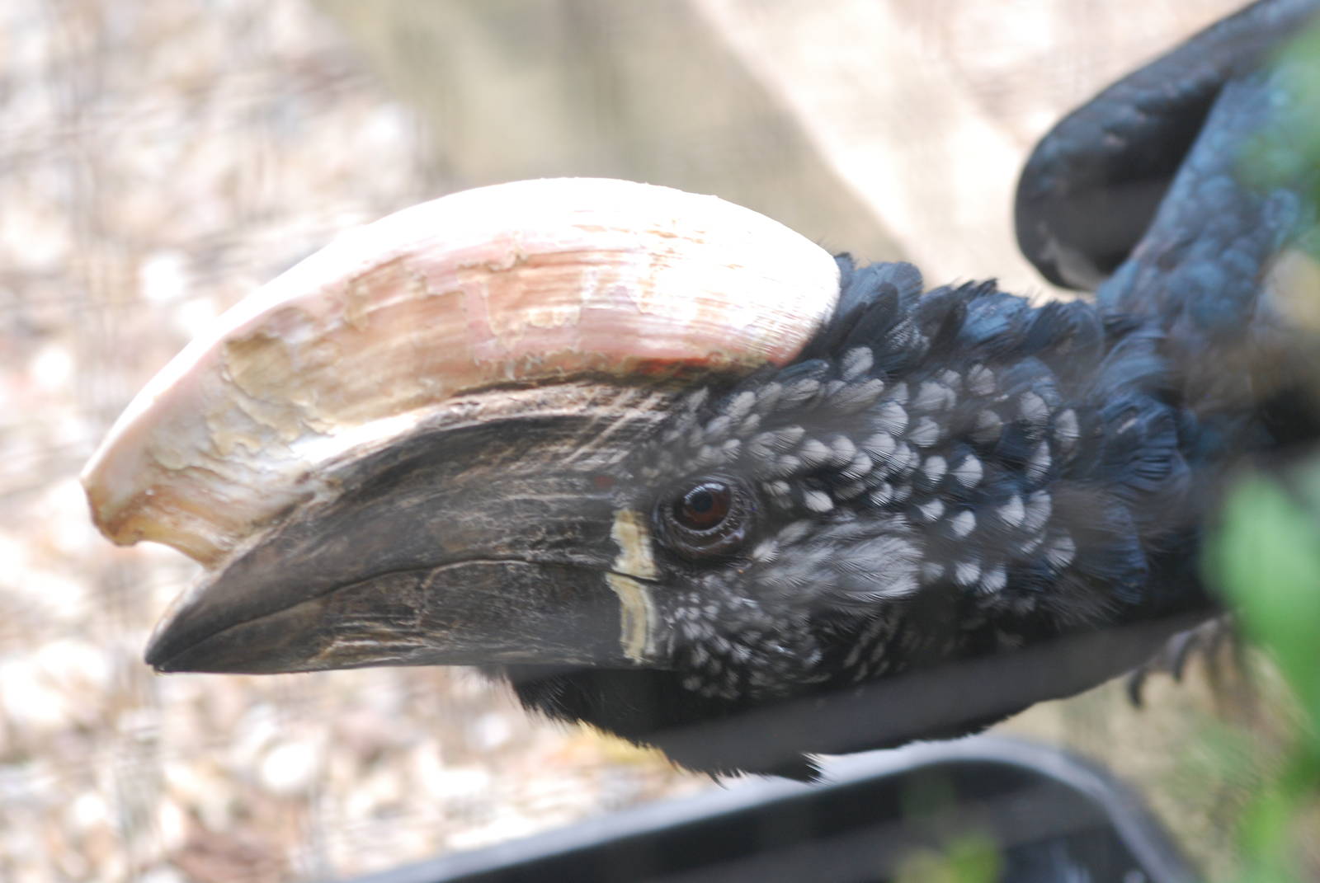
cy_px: 442
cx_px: 660
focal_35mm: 183
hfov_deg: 11.2
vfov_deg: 7.5
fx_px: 6718
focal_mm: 122
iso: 400
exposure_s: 1/100
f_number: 4.2
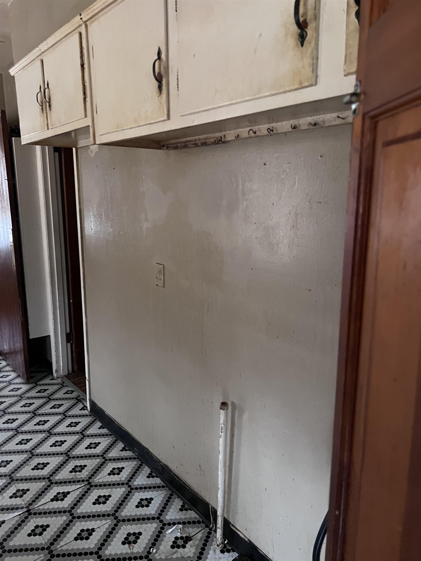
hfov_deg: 53.1
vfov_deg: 67.3
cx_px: 210
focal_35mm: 26
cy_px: 280
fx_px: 422
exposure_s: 1/37
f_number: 1.5
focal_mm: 5.7
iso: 640
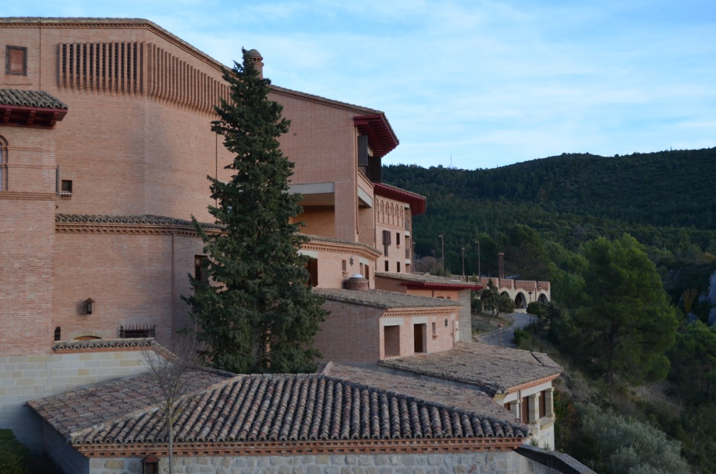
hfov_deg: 43.7
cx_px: 358
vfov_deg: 29.7
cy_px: 237
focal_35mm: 45
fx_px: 893
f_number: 5.6
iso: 200
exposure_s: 1/125
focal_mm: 30
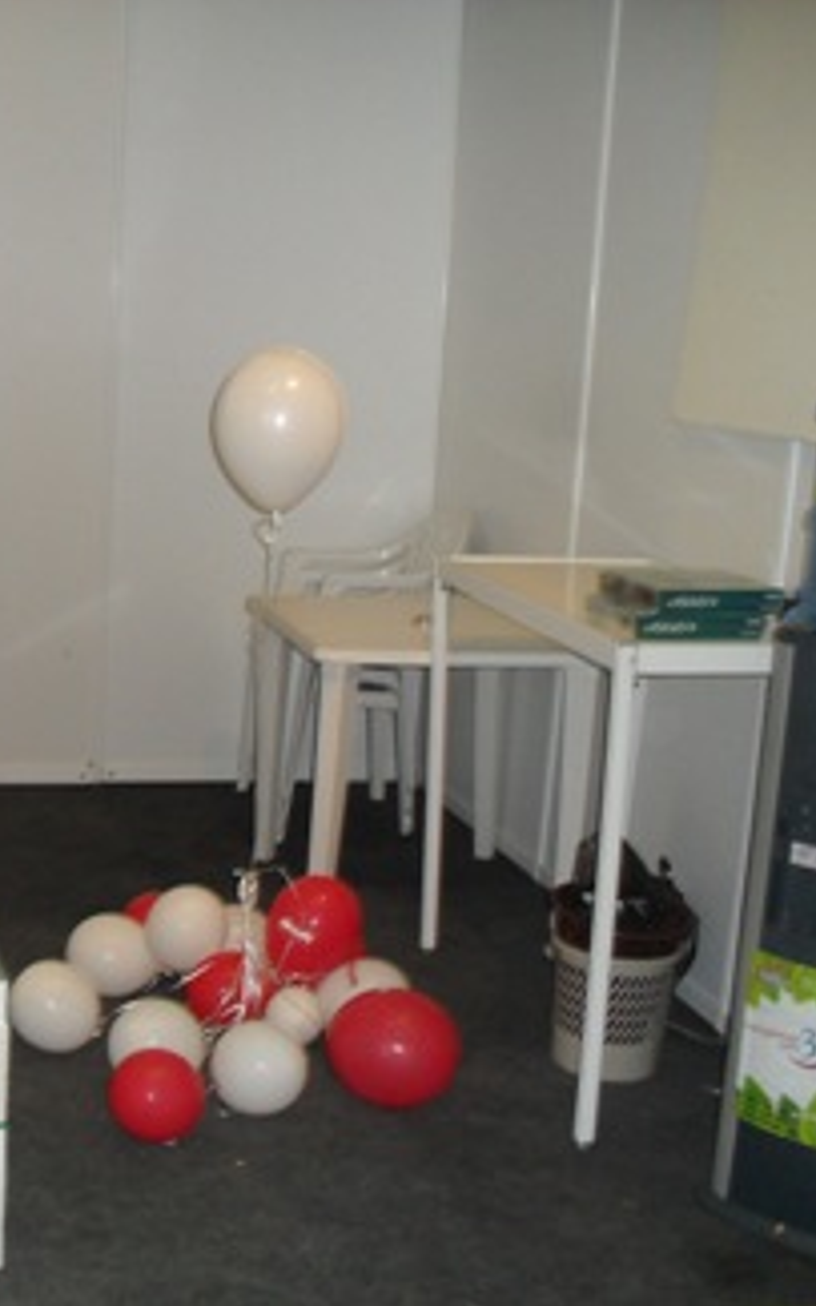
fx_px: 1780
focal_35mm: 50
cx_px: -8
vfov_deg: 40.3
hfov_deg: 24.6
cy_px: 655
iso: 200
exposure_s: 1/45
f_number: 3.2
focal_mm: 6.3
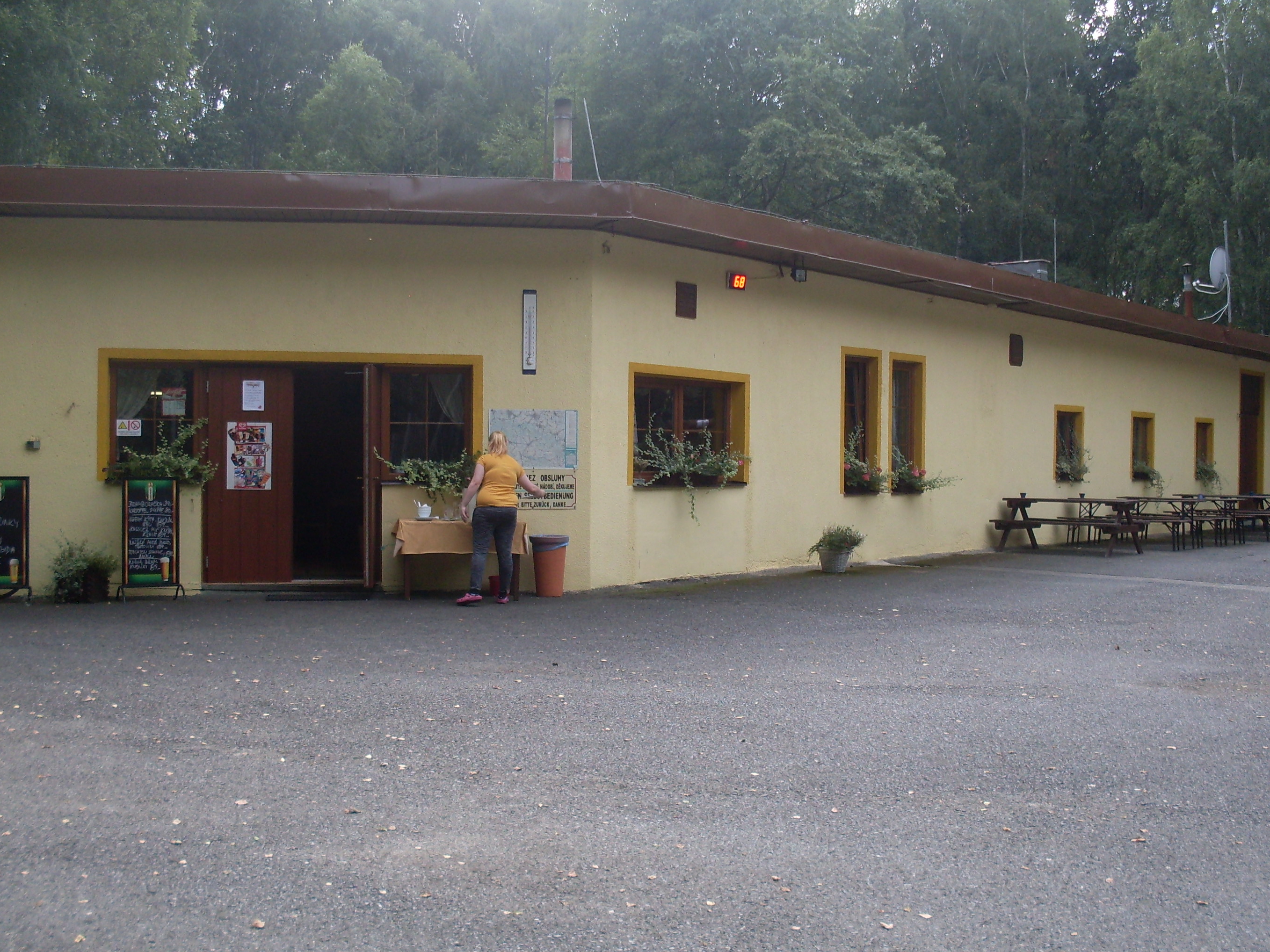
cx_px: 654
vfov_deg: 33.6
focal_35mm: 43
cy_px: 463
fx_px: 1578
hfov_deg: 43.8
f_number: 2.8
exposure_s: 1/350
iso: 80
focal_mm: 6.3
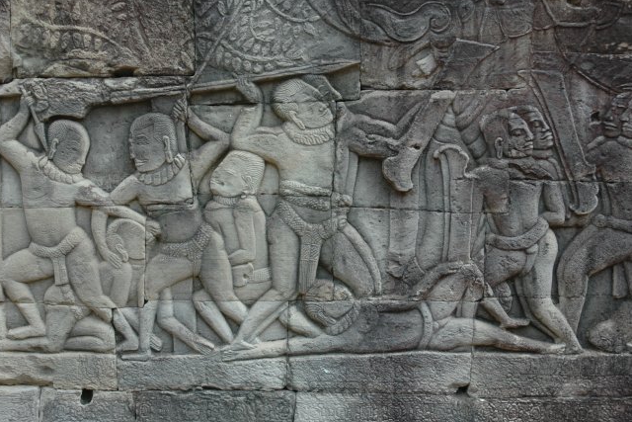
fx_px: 800
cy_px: 201
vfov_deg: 29.5
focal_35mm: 46
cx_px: 304
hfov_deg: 43.1
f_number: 5
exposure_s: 1/100
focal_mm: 27
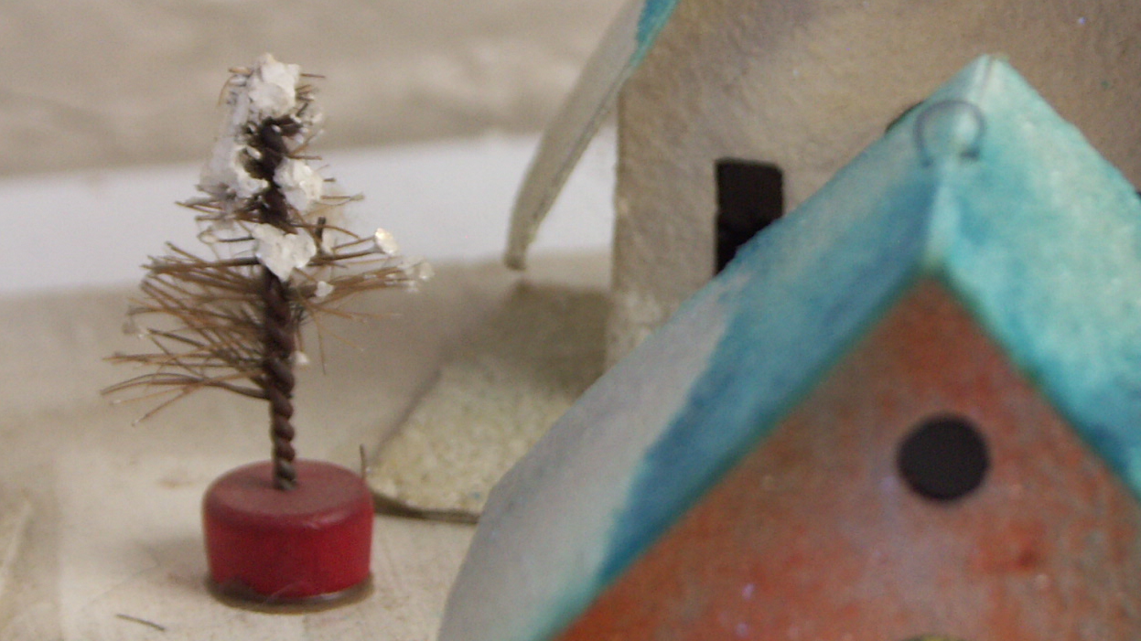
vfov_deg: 5.8
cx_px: 877
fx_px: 6322
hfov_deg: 10.3
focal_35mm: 209
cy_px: 608
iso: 100
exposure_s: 1/50
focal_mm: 29.43
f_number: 3.5
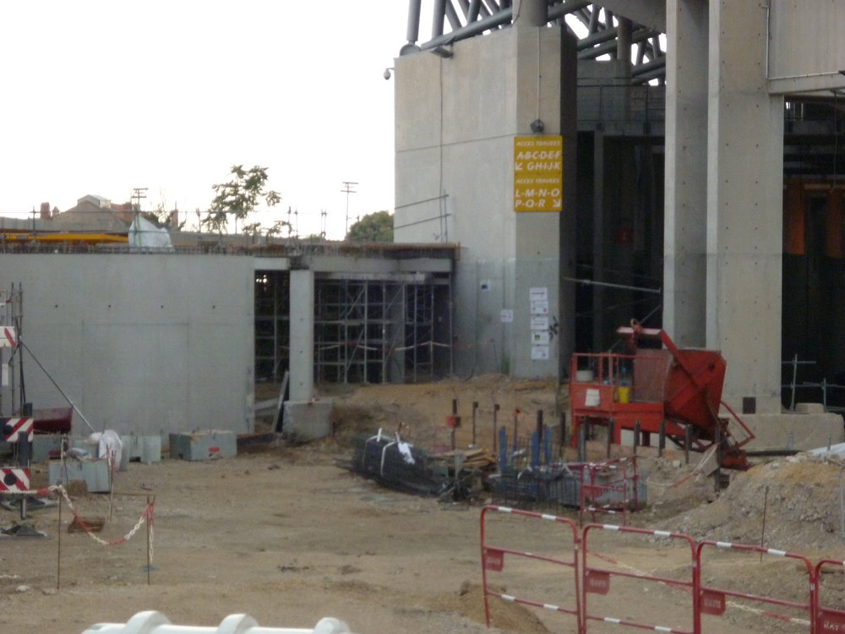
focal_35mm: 116
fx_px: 2832
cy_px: 317
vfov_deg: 12.8
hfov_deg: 17.0
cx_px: 422
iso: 400
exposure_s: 1/100
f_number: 5.3
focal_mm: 19.1
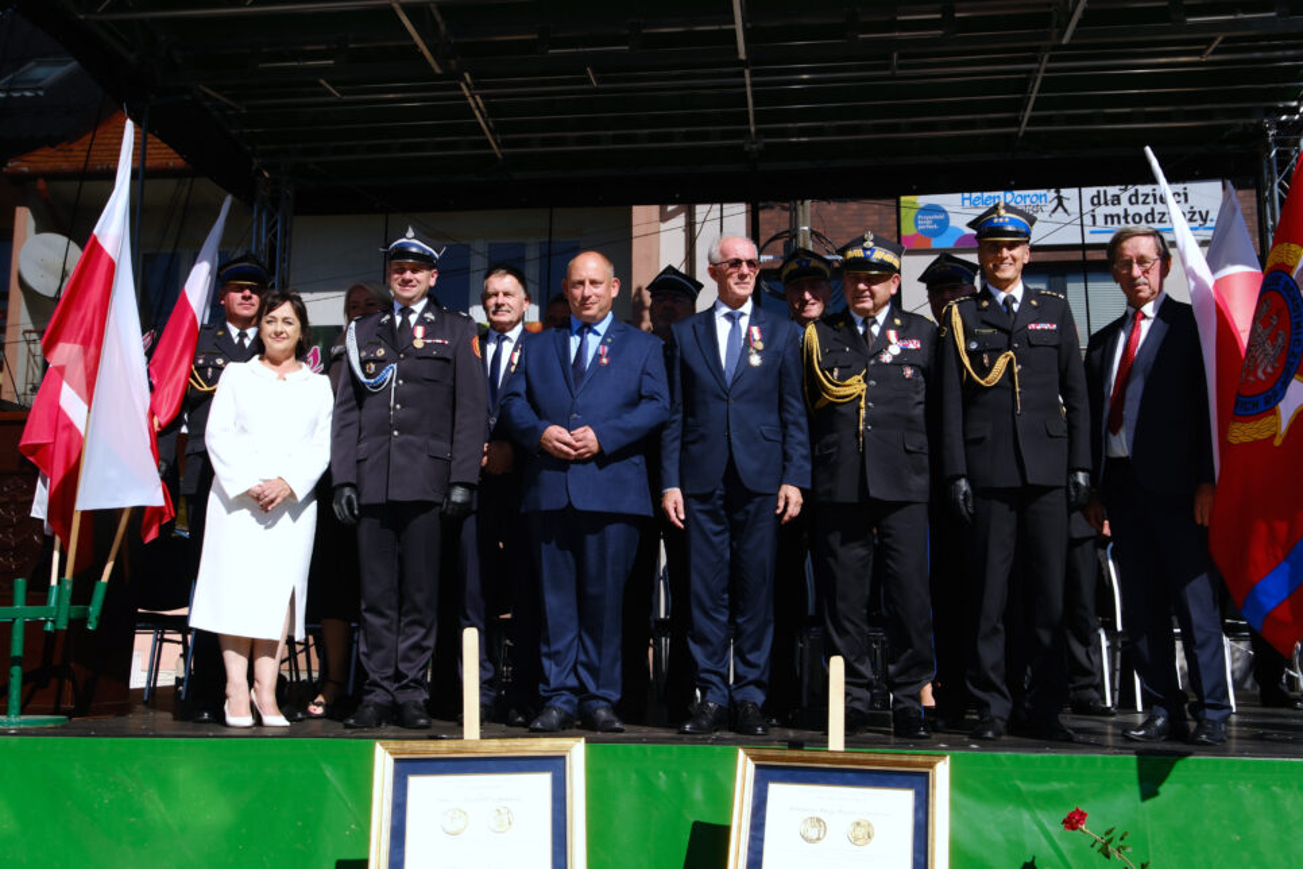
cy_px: 434
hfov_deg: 53.1
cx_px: 652
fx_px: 1303
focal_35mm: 36
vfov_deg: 36.9
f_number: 7.1
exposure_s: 1/100
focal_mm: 24.1
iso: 125
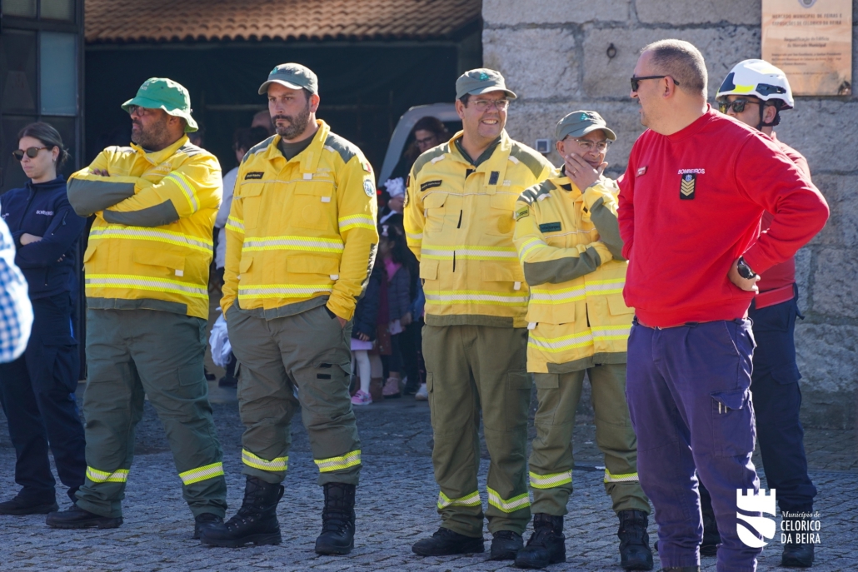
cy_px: 286
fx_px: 3099
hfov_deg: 15.8
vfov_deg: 10.6
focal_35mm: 130
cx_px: 429
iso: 125
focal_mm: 87
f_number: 5.6
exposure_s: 1/160
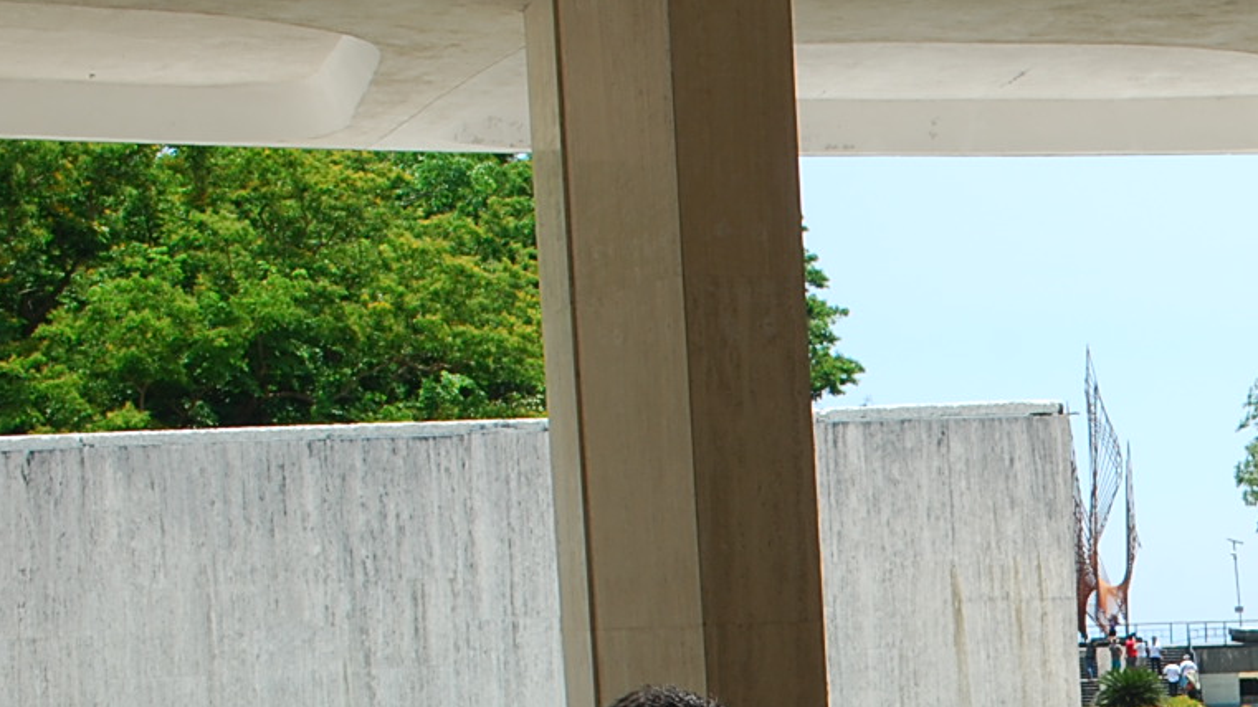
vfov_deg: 11.2
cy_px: 1067
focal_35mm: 104
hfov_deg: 19.4
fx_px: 3469
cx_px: 1511
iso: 100
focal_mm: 26
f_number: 10
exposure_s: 1/60
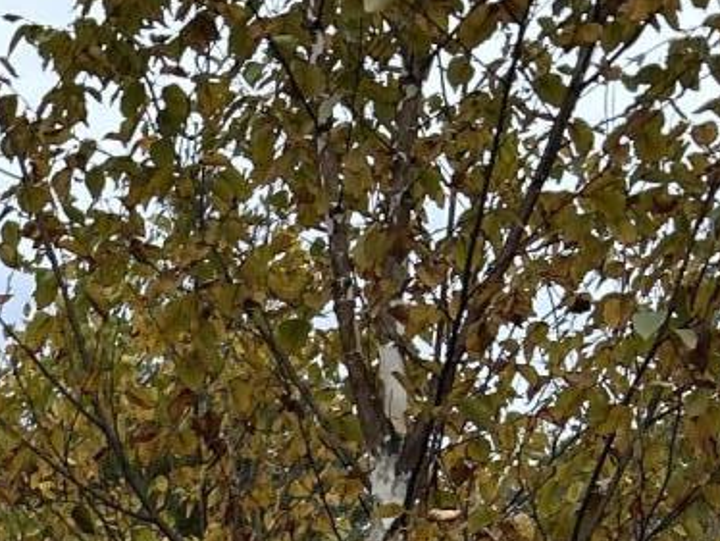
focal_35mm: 139
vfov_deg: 9.9
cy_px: 1099
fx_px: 2893
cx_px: -780
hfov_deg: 12.3
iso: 32
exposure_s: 1/122
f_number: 1.5
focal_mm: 5.7
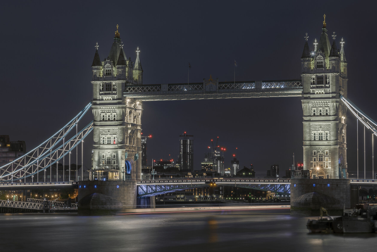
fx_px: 1005
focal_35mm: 96
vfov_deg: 14.2
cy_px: 161
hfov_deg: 21.2
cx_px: 211
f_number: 13
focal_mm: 70
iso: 100
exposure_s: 30
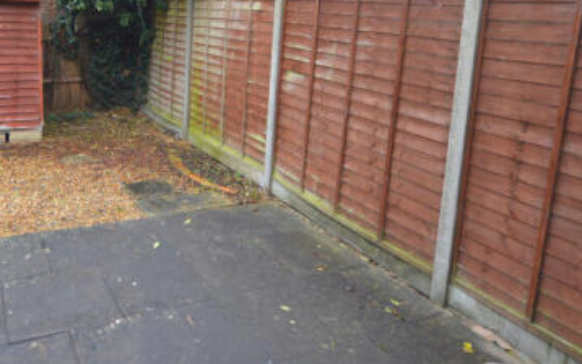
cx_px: 182
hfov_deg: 64.3
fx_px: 444
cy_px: 70
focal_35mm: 28
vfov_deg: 42.5
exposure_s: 1/100
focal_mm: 10
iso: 400
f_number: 5
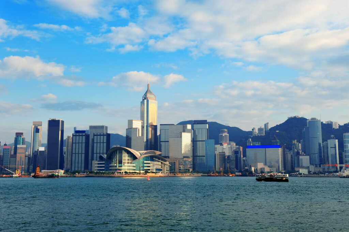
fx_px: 426
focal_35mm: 44
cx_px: 174
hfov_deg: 44.5
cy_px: 116
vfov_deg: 30.5
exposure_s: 1/350
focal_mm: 44
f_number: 8
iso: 200
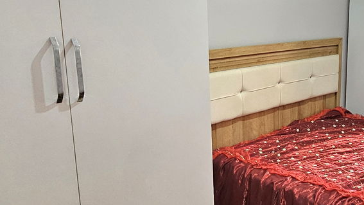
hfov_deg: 47.4
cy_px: 103
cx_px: 298
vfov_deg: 29.7
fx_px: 386
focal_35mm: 40
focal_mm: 2.2
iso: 400
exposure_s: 1/50.3
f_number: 2.2
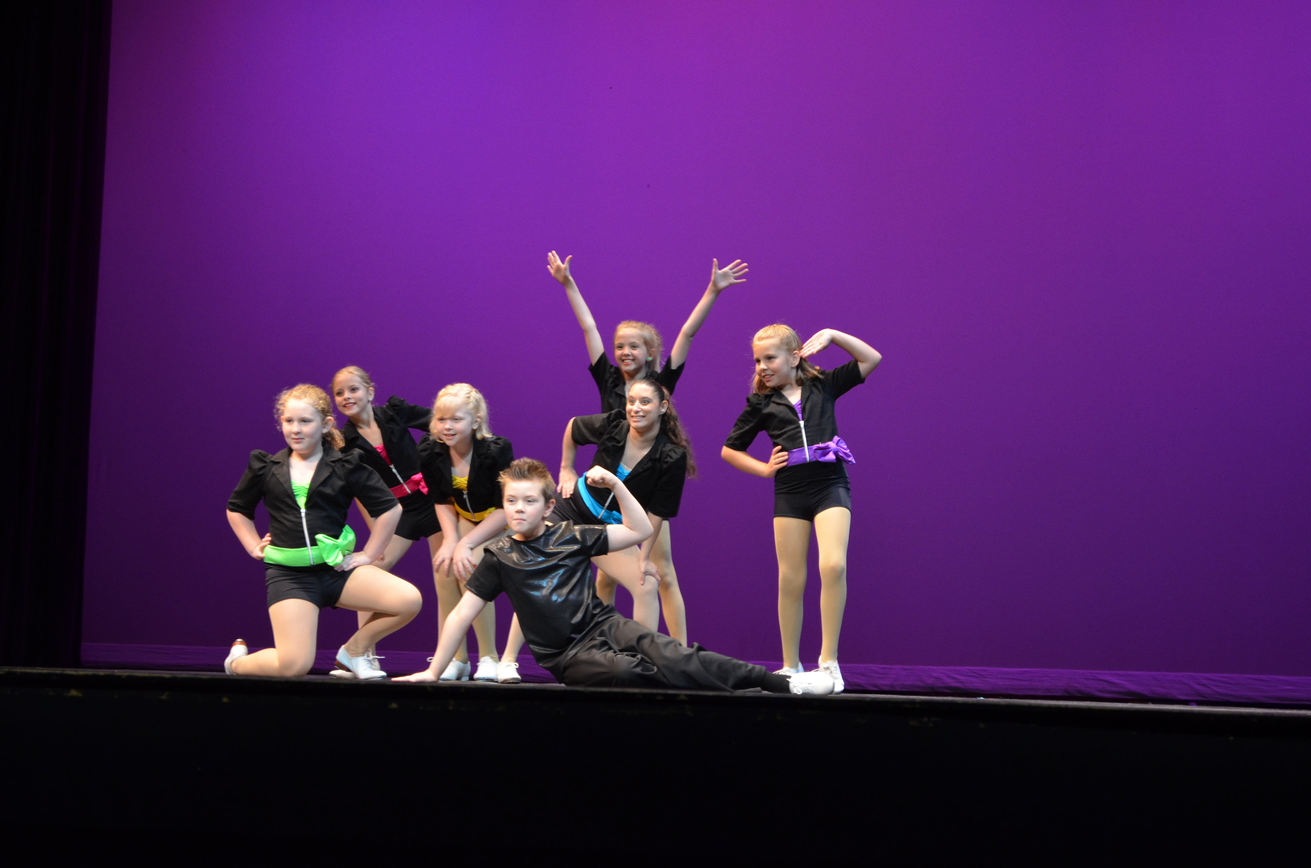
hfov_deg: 24.7
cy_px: 434
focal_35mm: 82
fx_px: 2998
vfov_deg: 16.5
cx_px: 656
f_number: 5.6
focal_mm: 55
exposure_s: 1/40
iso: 800
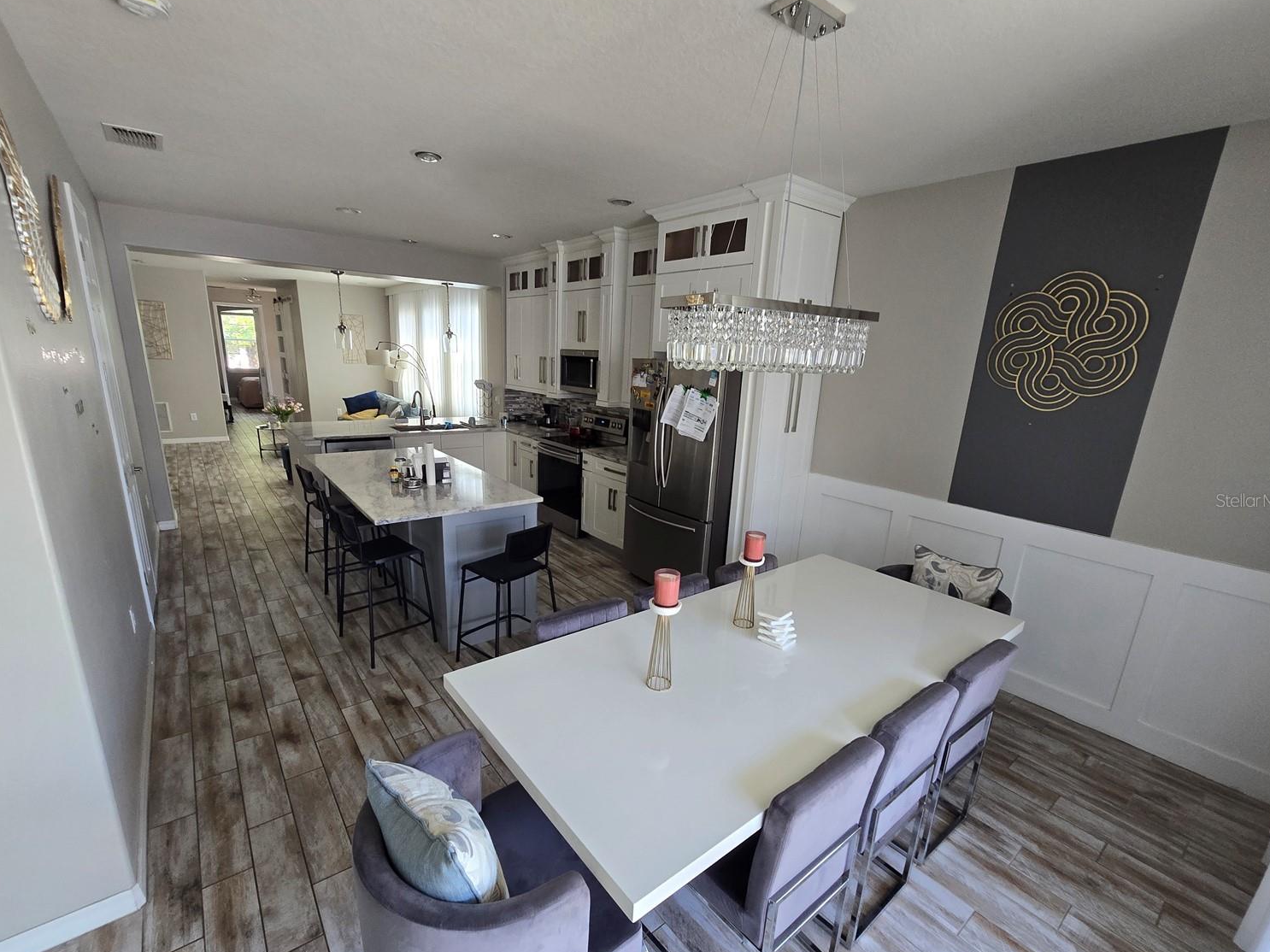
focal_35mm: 14
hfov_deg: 102.0
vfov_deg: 85.6
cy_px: 500
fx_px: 514
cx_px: 613
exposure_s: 1/60
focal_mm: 2.2
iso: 200
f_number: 2.2
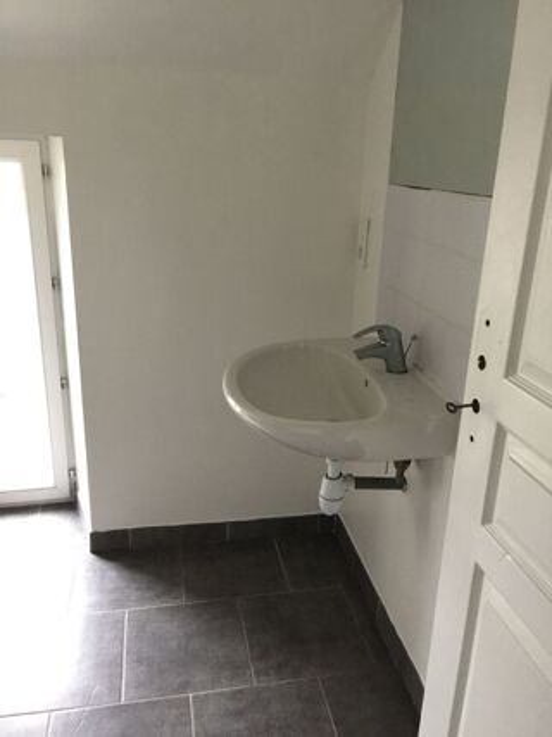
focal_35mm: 29
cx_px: 276
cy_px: 368
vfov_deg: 61.7
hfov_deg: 48.2
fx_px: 617
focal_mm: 4.15
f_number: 2.2
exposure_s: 1/10
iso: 125
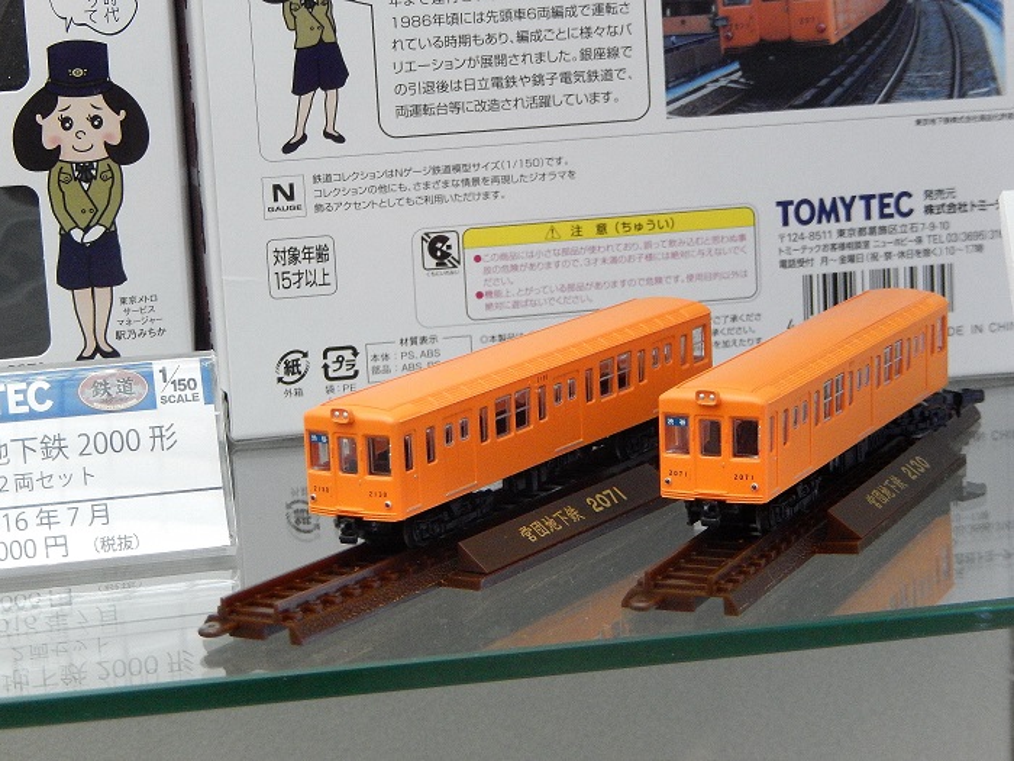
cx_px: 507
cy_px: 380
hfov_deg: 18.7
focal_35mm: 105
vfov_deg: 14.1
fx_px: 3076
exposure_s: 1/100
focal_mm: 18.9
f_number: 5.3
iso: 800
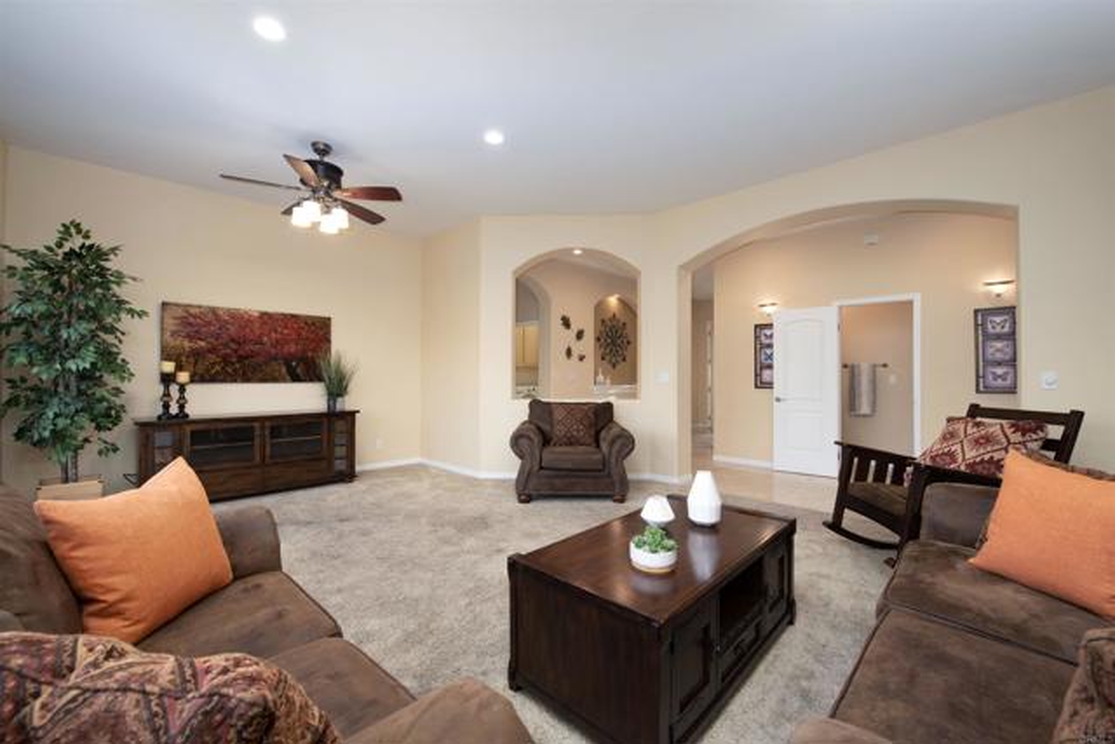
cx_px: 558
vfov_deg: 81.2
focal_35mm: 14
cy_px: 372
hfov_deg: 104.2
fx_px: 434
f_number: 8
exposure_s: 1/60
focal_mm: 14
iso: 320
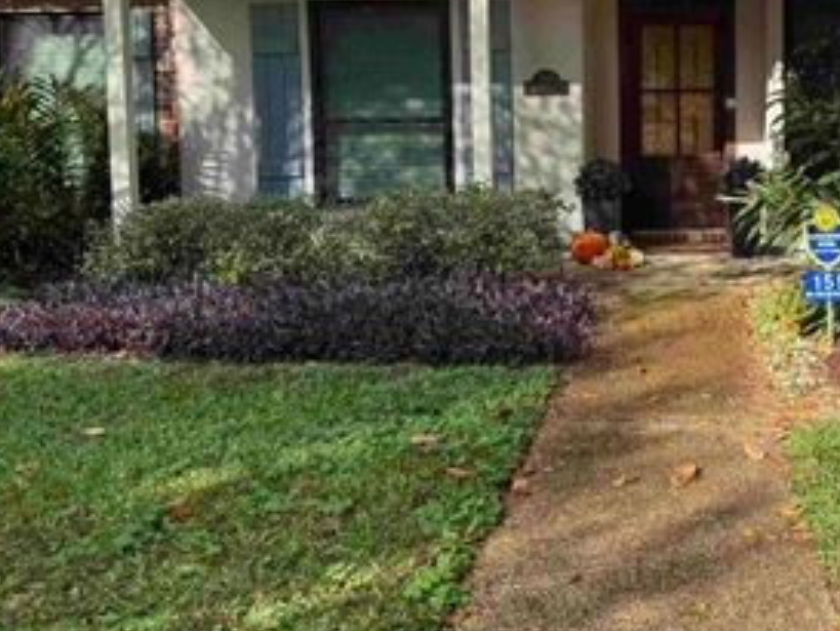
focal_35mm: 44
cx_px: 628
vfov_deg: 32.3
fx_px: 1068
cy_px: 159
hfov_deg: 41.7
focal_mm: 6.76
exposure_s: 1/1678
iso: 80
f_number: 1.78
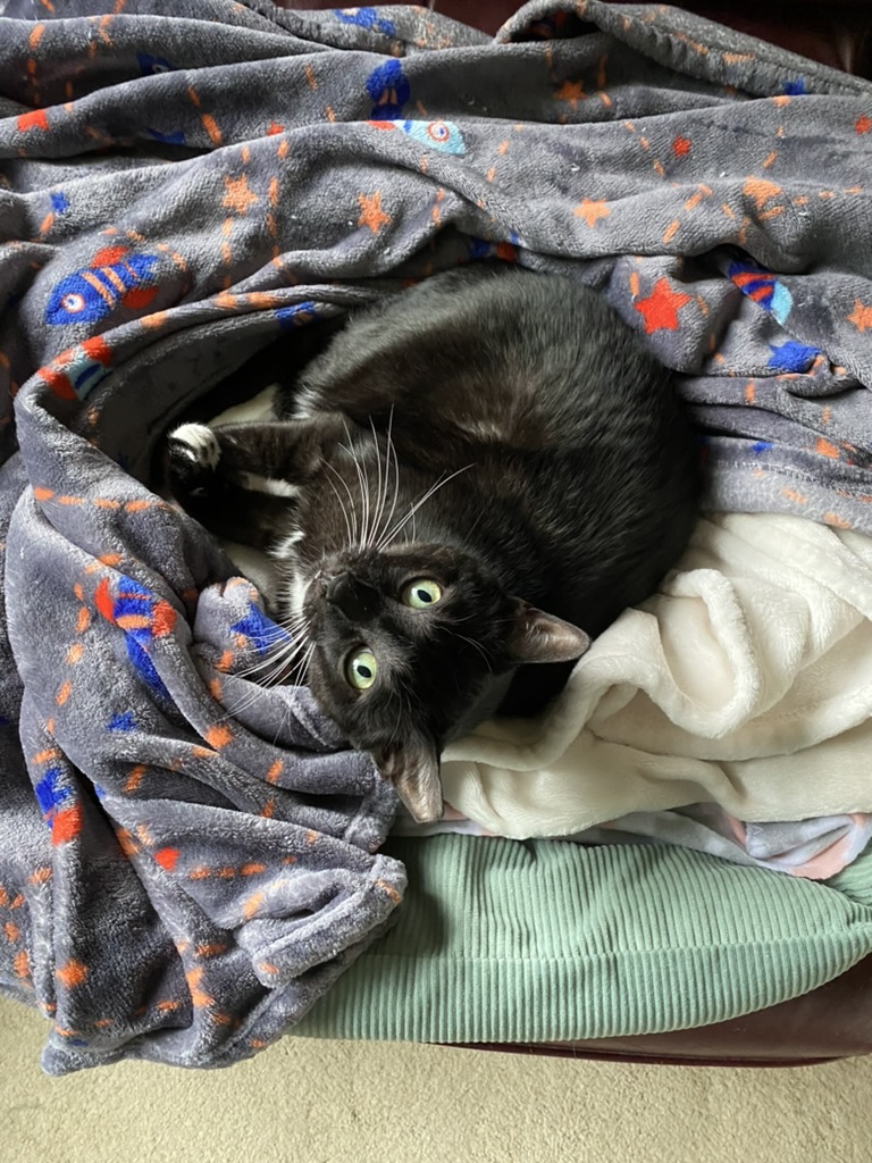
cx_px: 436
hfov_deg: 53.1
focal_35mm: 26
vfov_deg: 67.3
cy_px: 582
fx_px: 873
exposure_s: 1/44
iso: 500
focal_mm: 4.25
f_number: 1.8
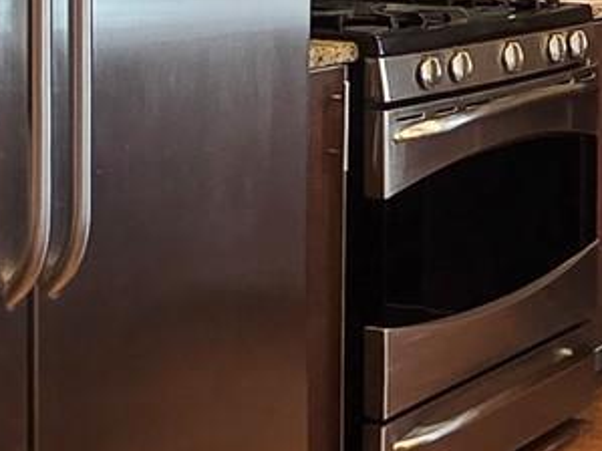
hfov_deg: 20.0
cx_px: 805
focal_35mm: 89
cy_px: -81
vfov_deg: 16.0
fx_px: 1547
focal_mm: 2.2
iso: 125
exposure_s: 1/60
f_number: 2.2
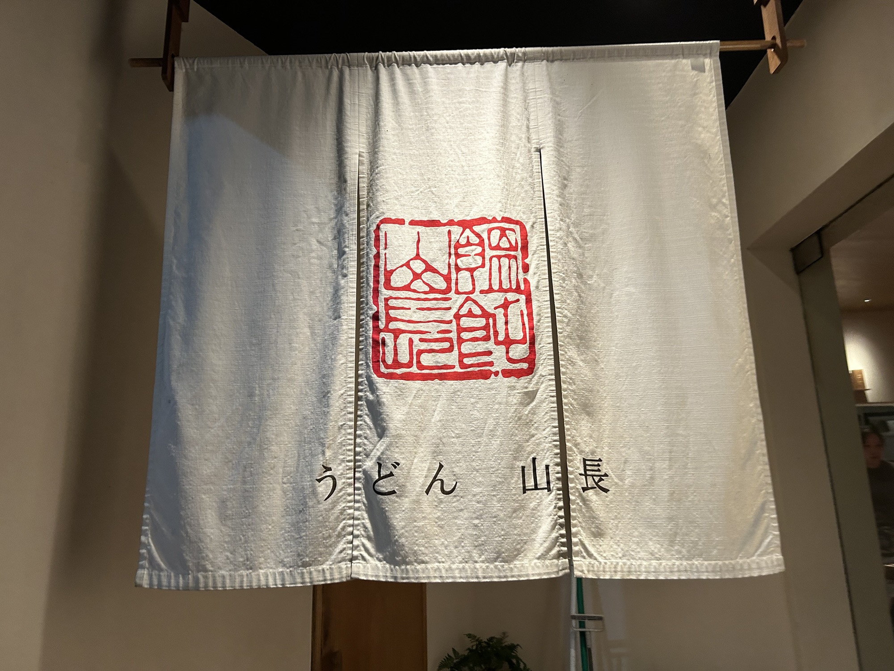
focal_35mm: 26
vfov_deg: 53.1
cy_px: 336
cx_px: 447
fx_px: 671
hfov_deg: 67.3
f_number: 1.5
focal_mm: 5.7
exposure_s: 1/50
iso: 160
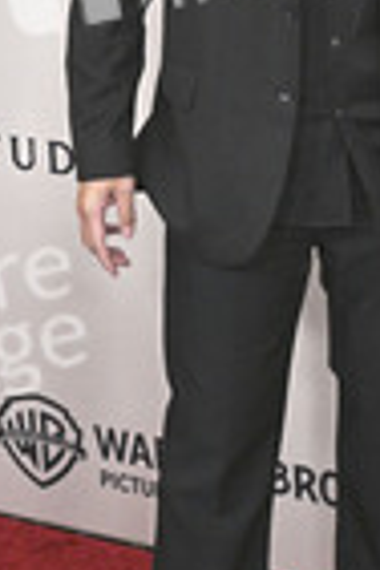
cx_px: 319
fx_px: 1662
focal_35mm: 105
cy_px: 141
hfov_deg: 13.0
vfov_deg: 19.3
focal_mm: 37
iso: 2000
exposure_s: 1/320
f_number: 6.3
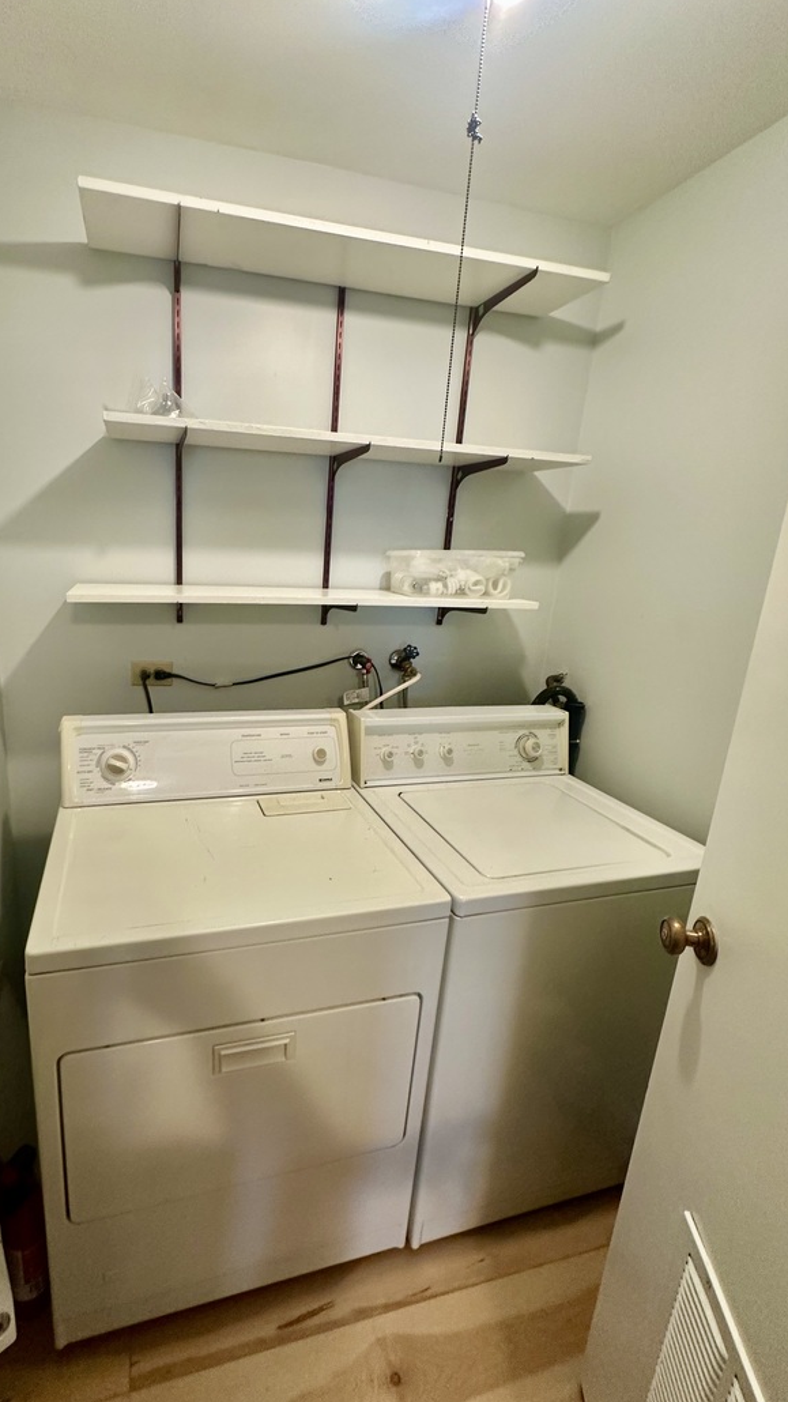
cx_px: 293
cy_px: 694
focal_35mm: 16
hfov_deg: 66.0
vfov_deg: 99.4
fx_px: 595
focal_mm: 2.22
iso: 160
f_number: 2.2
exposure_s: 1/60
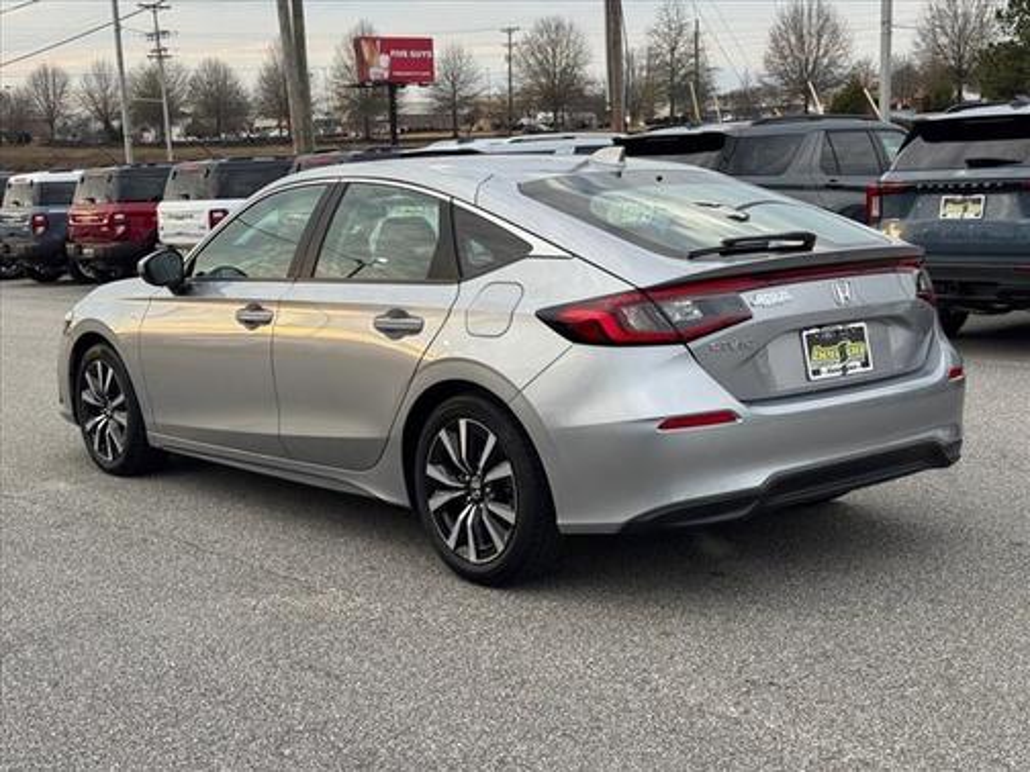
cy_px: 386
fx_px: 1428
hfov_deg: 39.7
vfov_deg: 30.3
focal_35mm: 48
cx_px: 515
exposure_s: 1/700
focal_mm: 6.76
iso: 64
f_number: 1.78
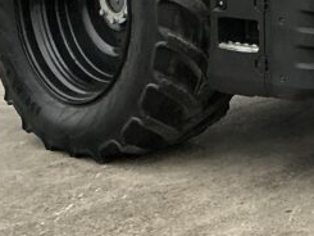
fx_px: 1062
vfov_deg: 12.2
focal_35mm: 117
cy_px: -101
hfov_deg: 15.0
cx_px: 537
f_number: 1.8
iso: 64
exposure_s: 1/122
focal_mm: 3
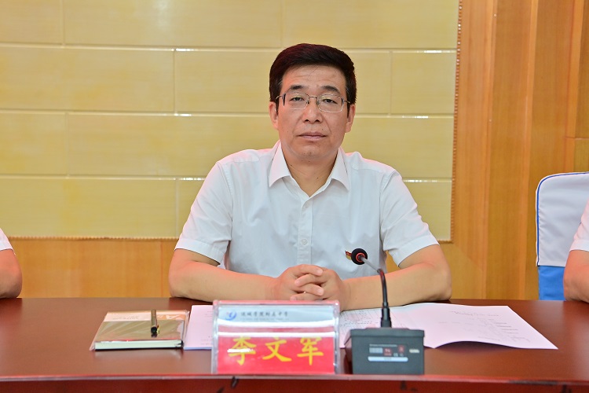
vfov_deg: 22.6
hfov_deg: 33.4
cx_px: 294
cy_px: 196
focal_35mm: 60
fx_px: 982
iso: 1000
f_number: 5.6
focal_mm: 60
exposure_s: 1/100
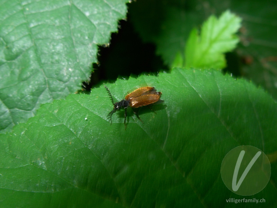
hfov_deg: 49.0
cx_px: 138
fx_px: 304
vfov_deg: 37.7
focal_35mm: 38
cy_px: 104
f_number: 4.9
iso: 79
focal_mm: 6.3
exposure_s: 1/22.6
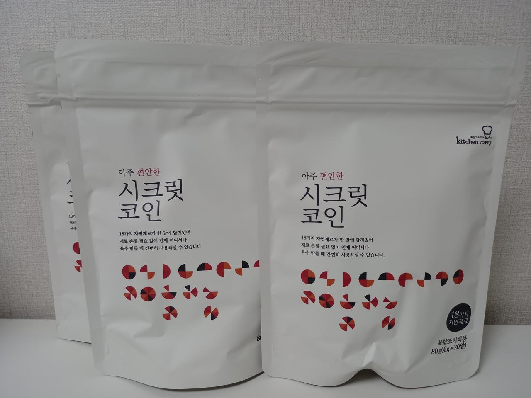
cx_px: 266
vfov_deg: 54.9
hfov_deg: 69.4
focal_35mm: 25
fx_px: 383
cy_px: 199
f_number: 2
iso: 200
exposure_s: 1/40
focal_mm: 4.6
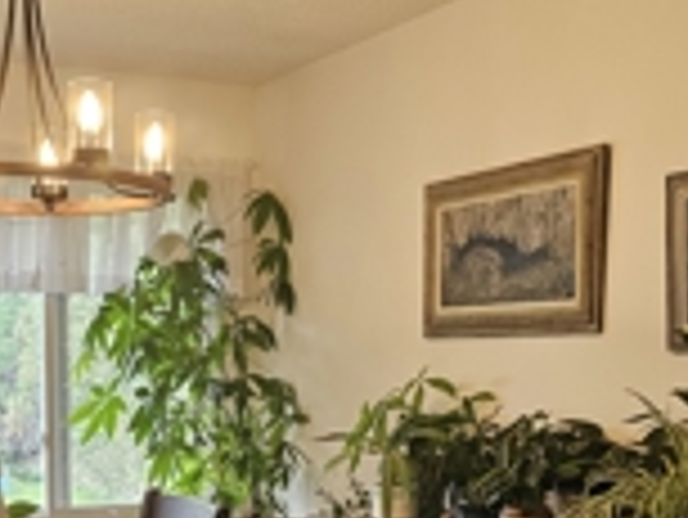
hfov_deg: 31.8
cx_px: 207
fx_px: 1193
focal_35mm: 60
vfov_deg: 23.6
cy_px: 495
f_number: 1.7
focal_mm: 6.3
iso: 320
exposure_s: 1/120
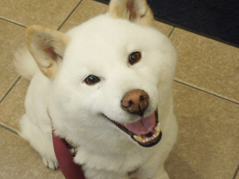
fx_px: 421
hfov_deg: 31.7
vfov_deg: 24.0
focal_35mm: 61
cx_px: 120
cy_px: 90
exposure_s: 1/30
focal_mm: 11
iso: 720
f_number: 4.3
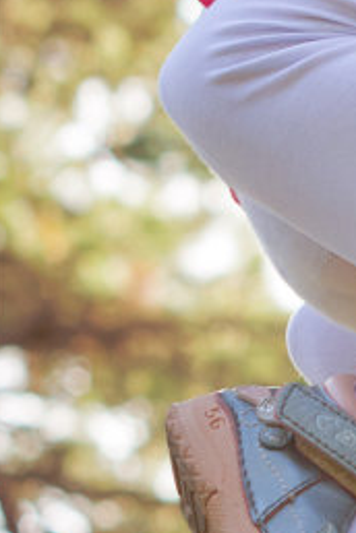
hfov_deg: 4.3
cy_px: 531
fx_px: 4598
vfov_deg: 6.6
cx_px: 1094
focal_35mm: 310
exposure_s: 1/320
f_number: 4.5
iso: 640
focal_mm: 50
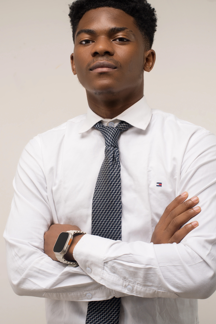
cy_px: 161
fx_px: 585
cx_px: 113
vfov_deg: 31.0
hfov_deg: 20.9
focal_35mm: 65
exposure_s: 1/160
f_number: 9
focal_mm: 50
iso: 250
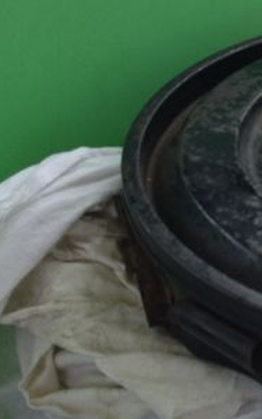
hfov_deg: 14.8
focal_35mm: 79
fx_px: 903
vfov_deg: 26.1
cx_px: 442
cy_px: 189
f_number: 2.4
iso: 50
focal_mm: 4.28
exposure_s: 1/274
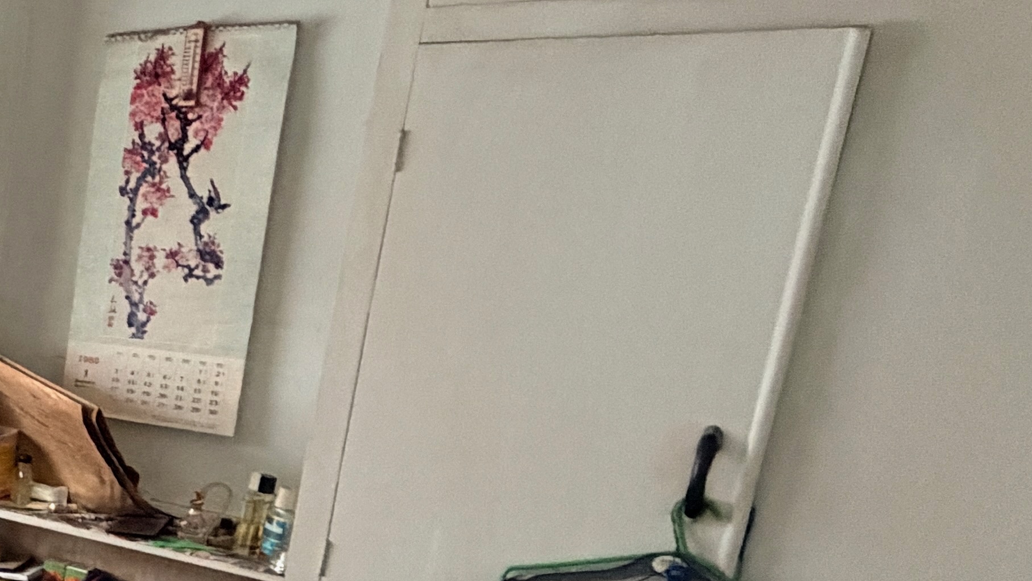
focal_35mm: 48
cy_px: 454
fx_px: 1314
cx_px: -505
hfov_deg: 28.5
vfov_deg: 24.6
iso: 800
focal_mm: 2.22
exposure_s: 1/60
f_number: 2.2
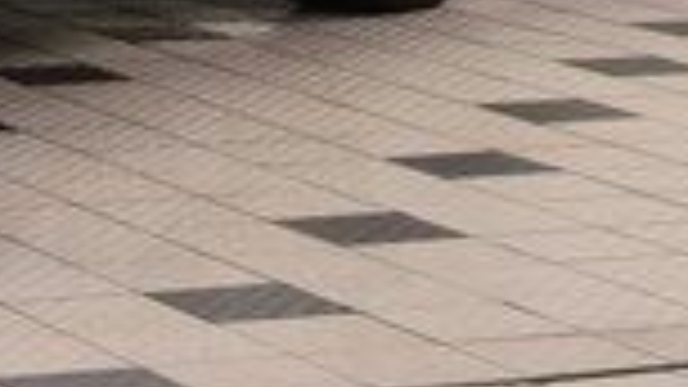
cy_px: -502
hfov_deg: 8.9
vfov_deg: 5.1
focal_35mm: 230
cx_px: -648
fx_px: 4199
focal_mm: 35
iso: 1100
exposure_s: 1/60
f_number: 8
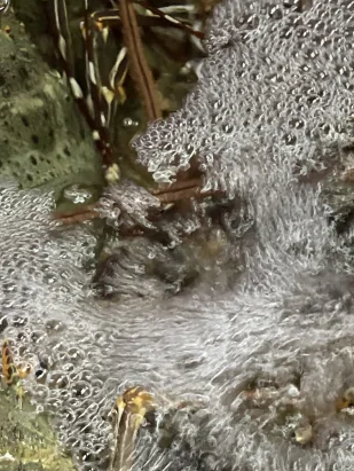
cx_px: 25
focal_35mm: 182
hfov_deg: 8.1
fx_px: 2478
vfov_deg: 10.9
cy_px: 254
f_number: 2
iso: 200
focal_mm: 6
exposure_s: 1/33
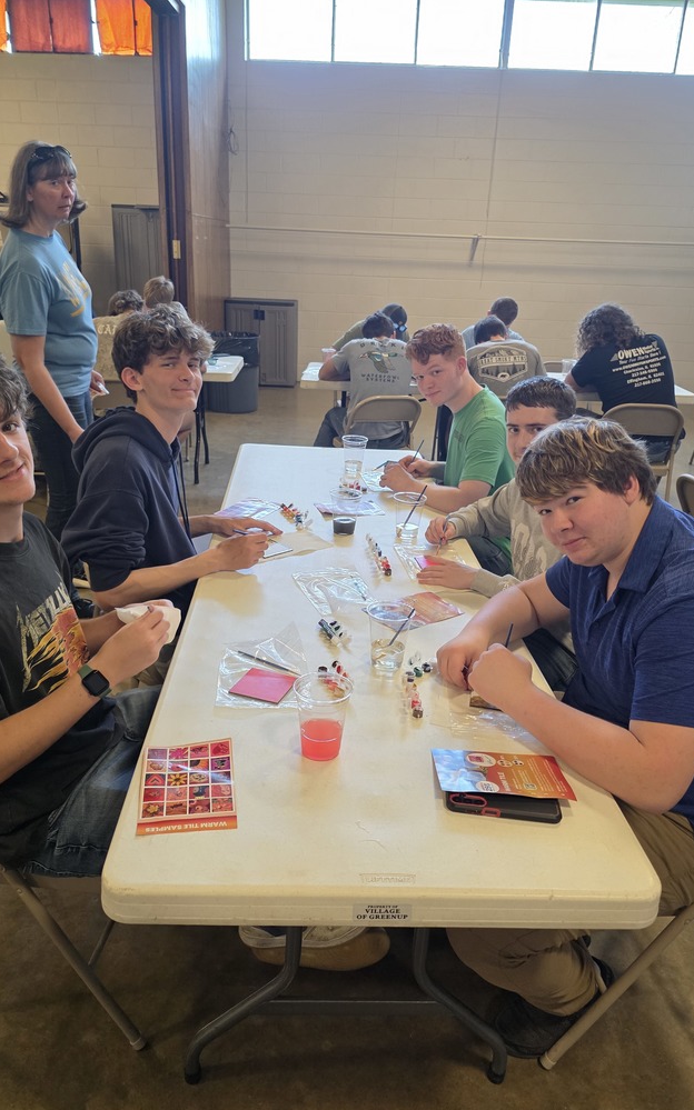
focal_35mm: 25
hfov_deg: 49.3
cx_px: 337
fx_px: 757
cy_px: 568
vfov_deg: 72.5
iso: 500
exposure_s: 1/120
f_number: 1.7
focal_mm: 6.3
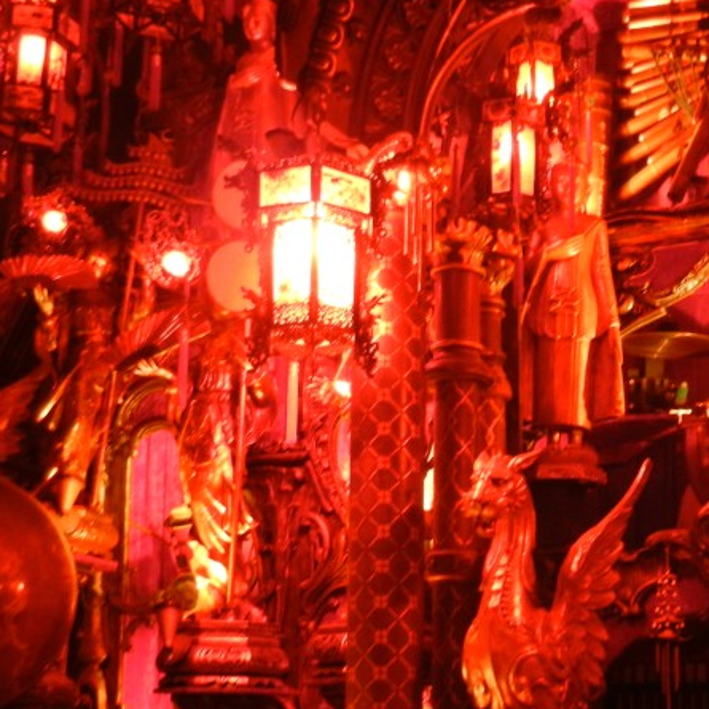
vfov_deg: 27.8
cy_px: 516
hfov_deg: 27.2
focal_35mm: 61
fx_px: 1414
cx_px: 634
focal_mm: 5.4
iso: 400
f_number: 3.5
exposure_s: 1
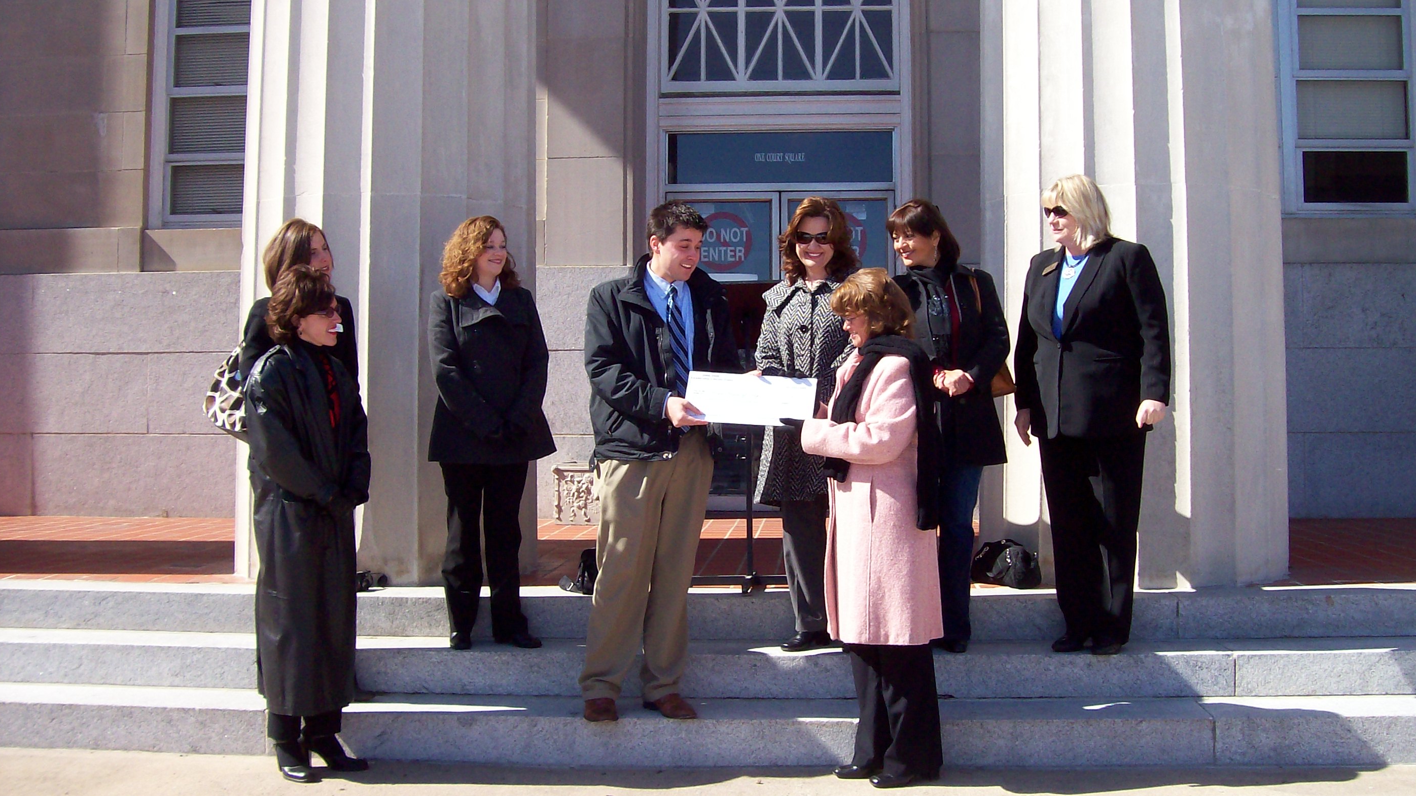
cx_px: 717
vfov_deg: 29.7
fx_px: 1502
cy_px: 346
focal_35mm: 40
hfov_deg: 50.5
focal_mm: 6
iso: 80
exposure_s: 1/440
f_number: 4.8
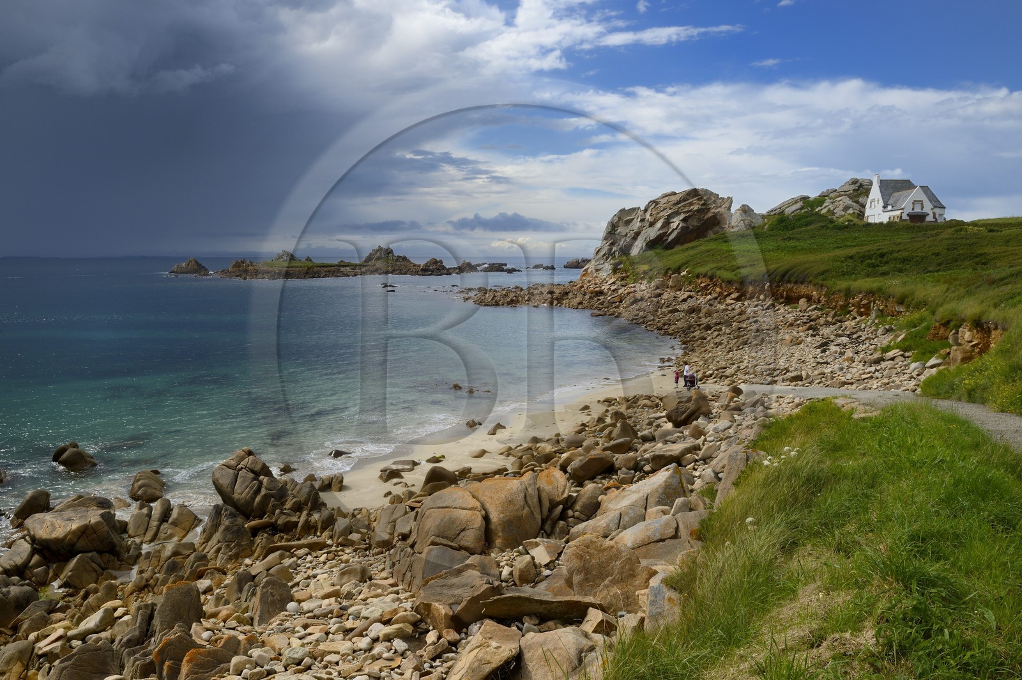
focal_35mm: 24
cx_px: 511
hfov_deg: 73.8
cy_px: 340
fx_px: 681
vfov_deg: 53.1
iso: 200
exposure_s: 1/250
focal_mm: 24
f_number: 14
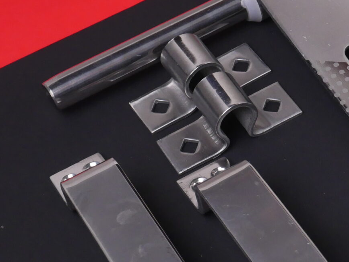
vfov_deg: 11.9
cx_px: 470
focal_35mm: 124
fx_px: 1251
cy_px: 180
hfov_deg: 15.1
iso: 800
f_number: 7.1
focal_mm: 21
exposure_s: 1/30
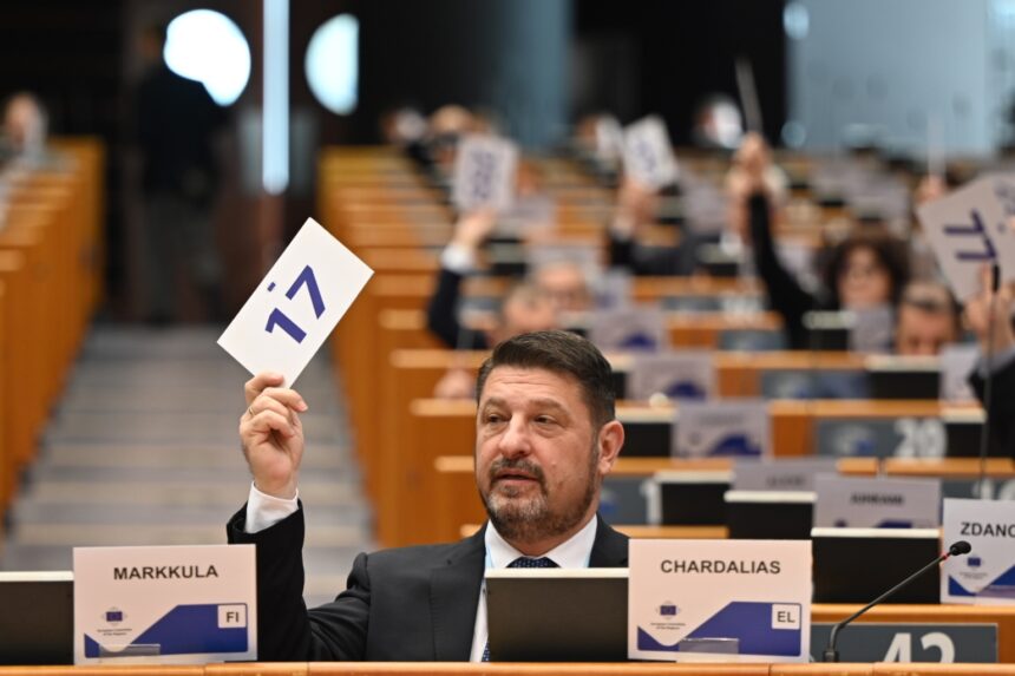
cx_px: 508
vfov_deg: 7.0
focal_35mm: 195
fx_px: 5497
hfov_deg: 10.6
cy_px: 338
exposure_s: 1/161
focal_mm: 130
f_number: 2.8
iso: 400
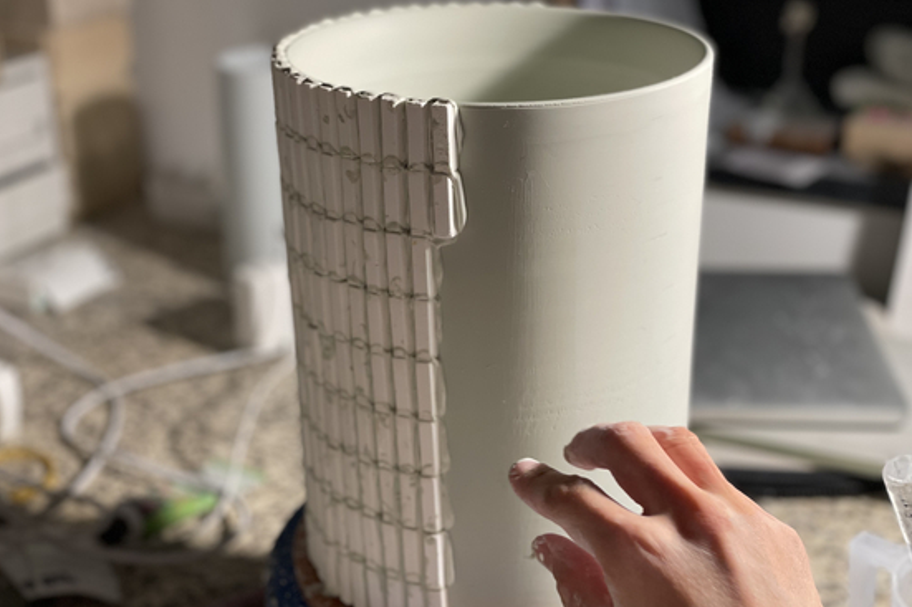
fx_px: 1393
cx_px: 454
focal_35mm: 55
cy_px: 289
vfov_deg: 24.6
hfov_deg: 36.3
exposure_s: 1/40
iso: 125
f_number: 2
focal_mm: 6
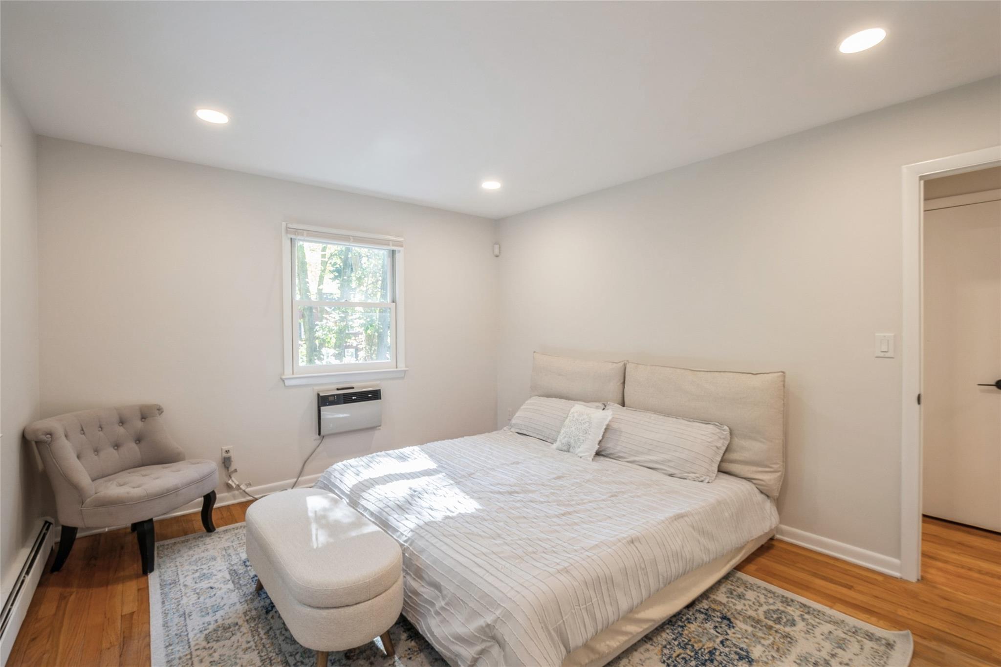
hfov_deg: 100.4
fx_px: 417
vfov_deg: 77.3
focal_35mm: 15
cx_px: 500
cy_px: 334
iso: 100
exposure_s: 1/2.5
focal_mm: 10
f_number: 9
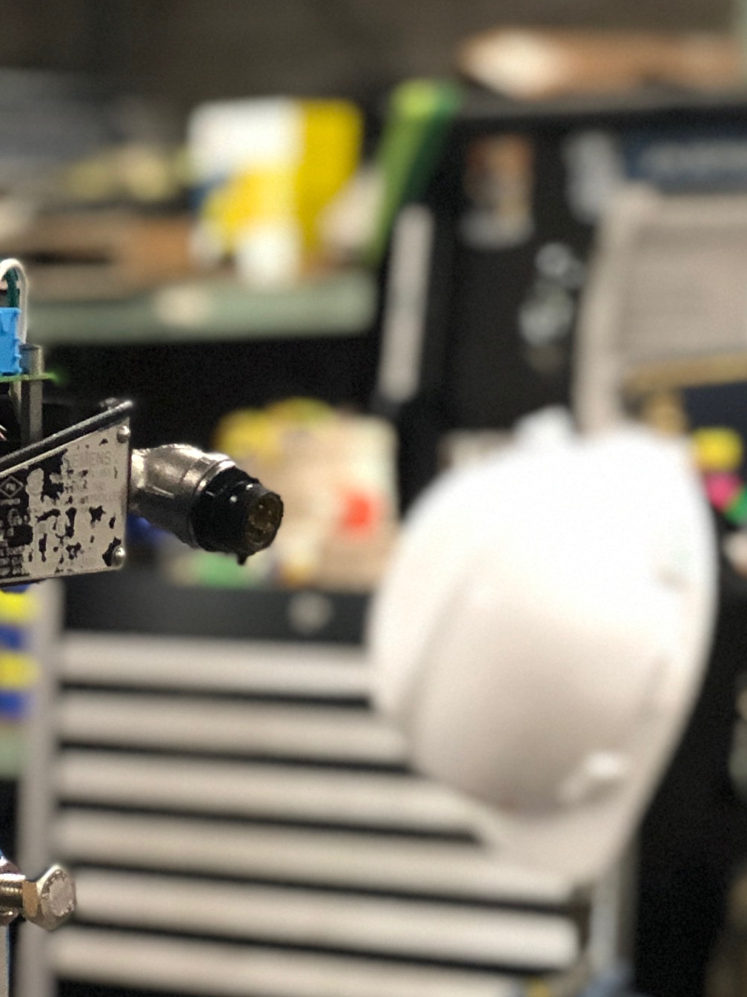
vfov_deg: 11.2
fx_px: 4920
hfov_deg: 8.5
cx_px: -313
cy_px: 1374
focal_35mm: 171
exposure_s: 1/30
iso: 250
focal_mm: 6.6
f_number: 2.8
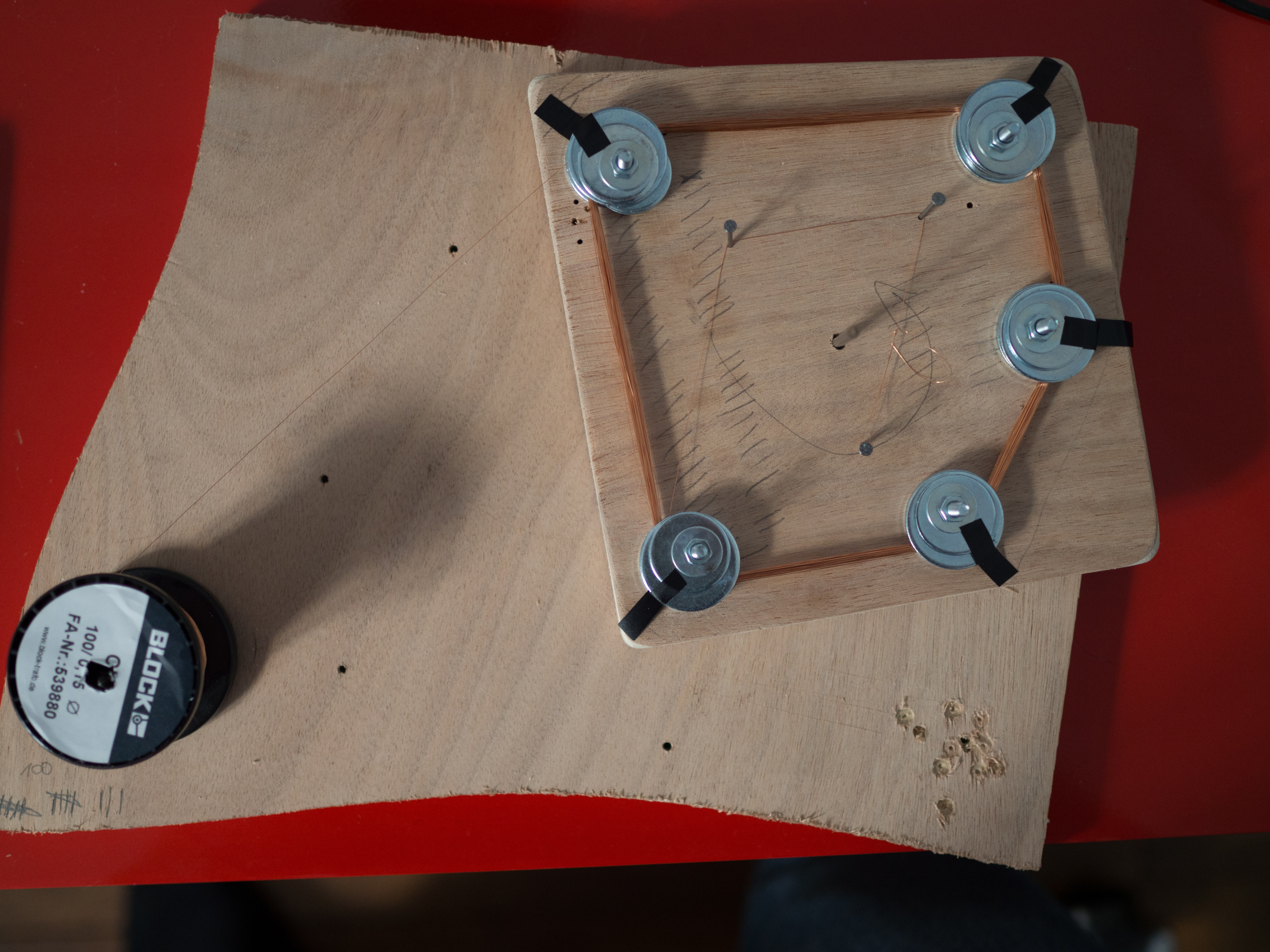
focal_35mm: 50
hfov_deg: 38.2
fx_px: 1834
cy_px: 476
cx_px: 635
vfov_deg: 29.1
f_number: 1.8
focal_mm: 25
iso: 500
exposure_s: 1/80
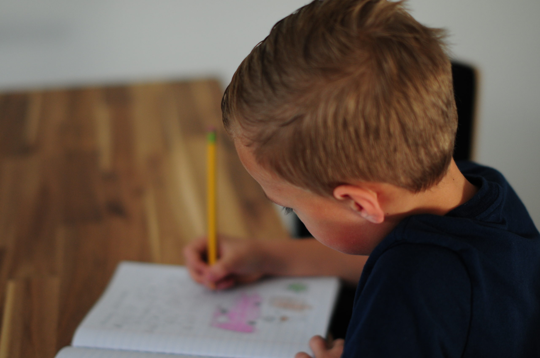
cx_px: 270
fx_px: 1124
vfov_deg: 18.1
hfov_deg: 27.0
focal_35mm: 75
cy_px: 179
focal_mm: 50
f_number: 1.4
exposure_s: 1/640
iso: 320
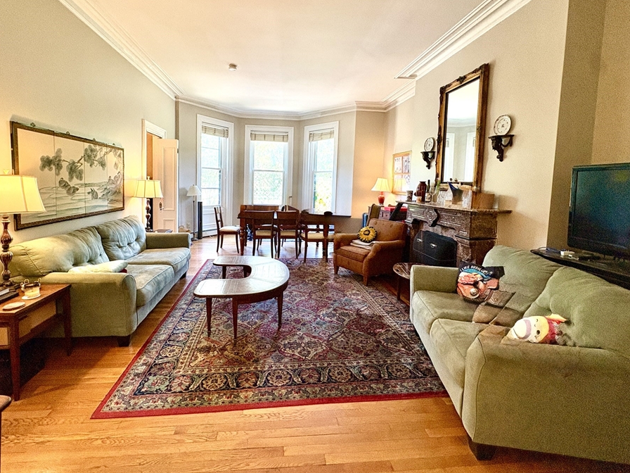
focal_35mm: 16
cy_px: 206
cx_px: 296
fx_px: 291
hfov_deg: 94.4
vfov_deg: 77.7
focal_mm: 2.22
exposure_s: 1/60
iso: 250
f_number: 2.2
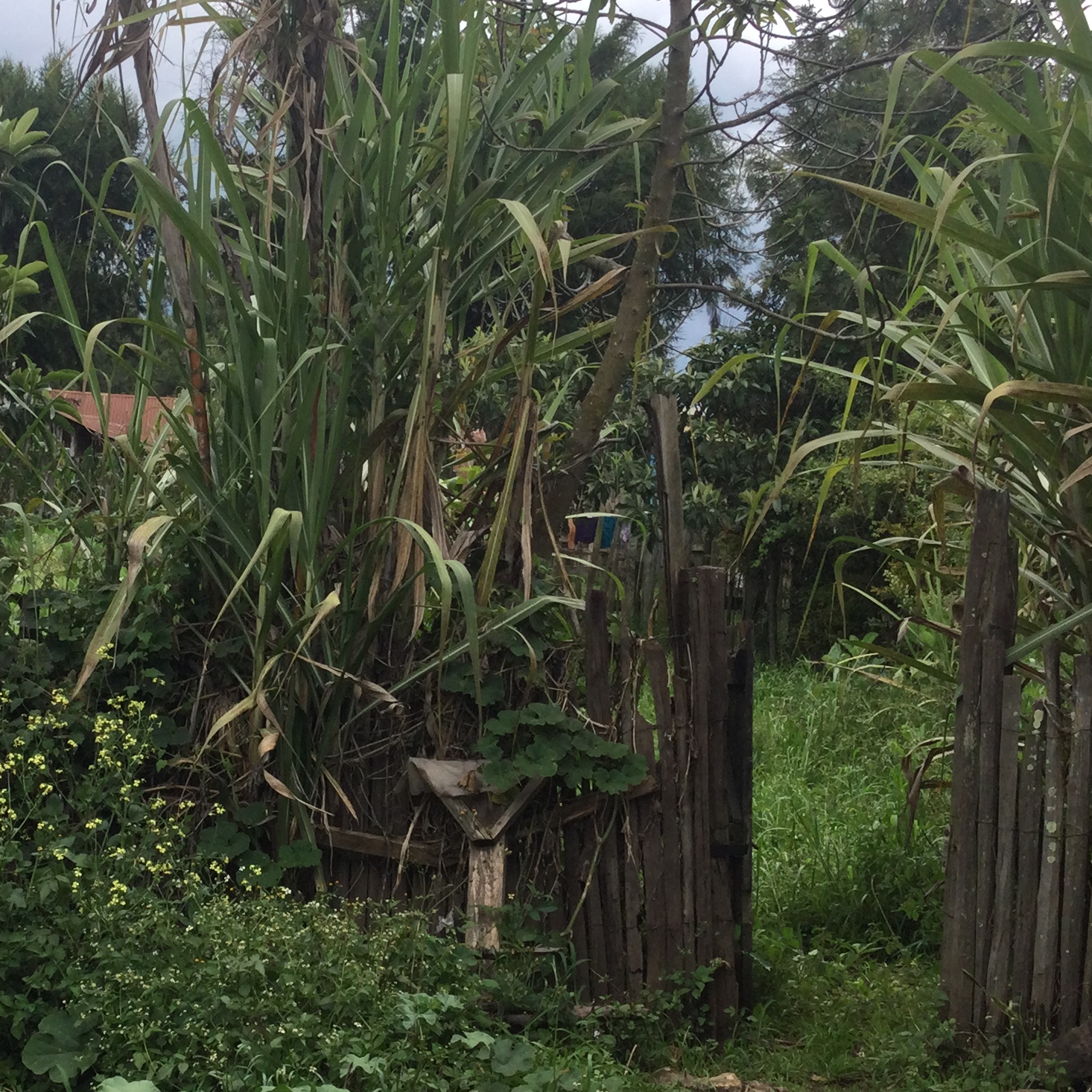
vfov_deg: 28.2
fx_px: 2177
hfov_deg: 27.8
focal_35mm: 61
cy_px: 574
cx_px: 277
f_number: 2.4
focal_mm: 3.3
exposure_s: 1/519
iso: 25
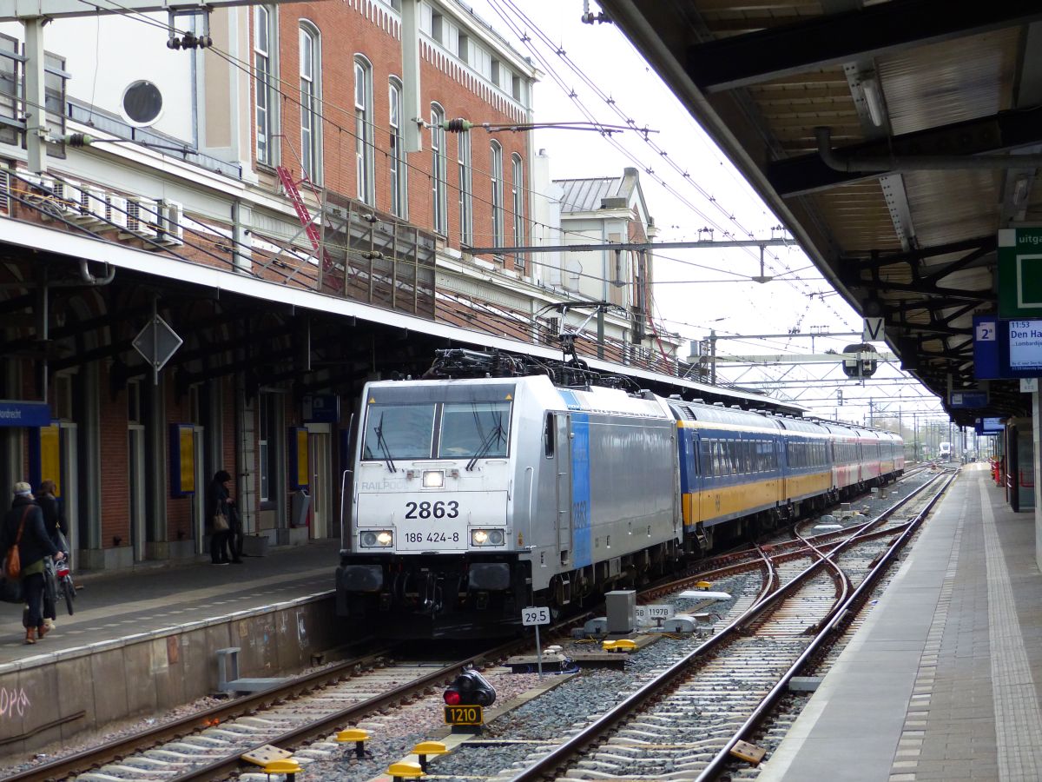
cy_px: 391
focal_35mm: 83
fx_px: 2498
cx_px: 521
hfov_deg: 23.6
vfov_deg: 17.8
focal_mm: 15
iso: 250
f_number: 2.8
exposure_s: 1/500
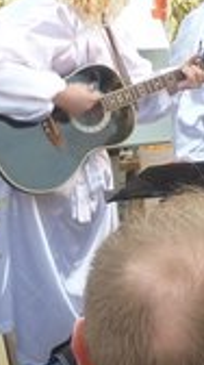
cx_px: 113
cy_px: 196
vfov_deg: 13.8
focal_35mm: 156
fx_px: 1506
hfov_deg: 7.7
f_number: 3.3
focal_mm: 4.3
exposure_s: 1/60
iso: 100
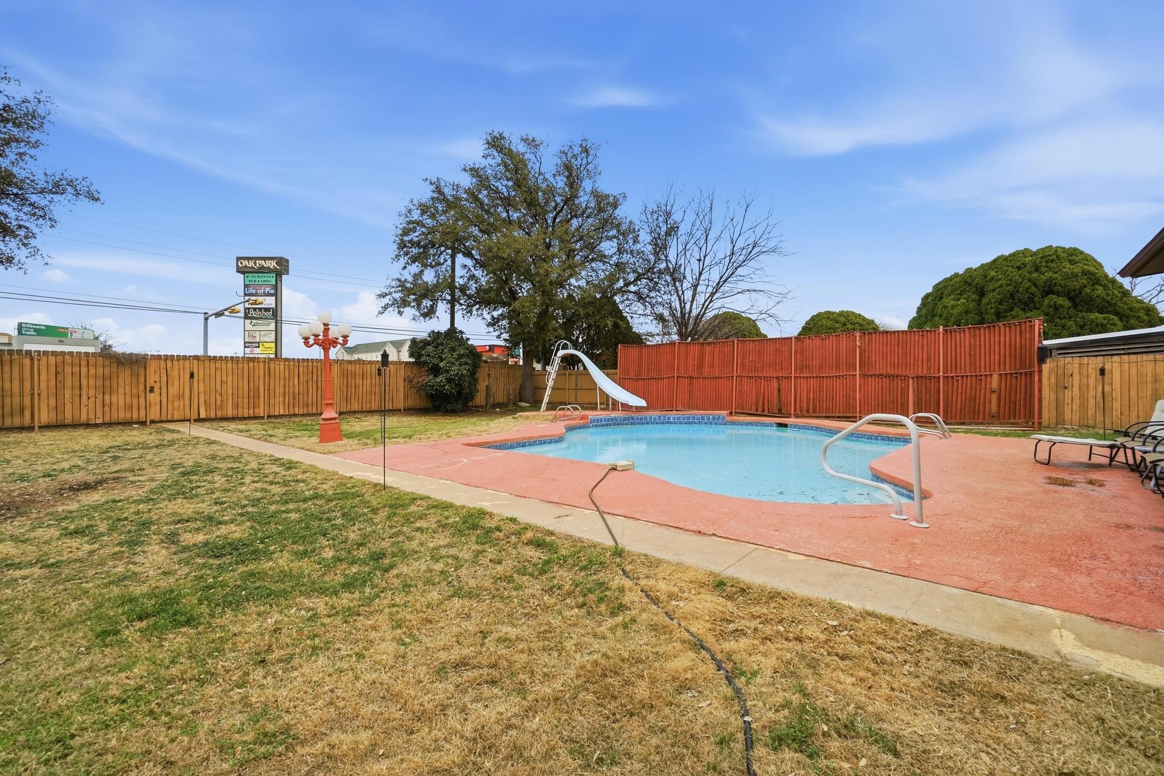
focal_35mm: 15
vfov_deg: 77.3
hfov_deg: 100.4
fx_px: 485
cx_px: 582
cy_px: 388
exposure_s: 1/4000
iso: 640
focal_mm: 10
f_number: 8
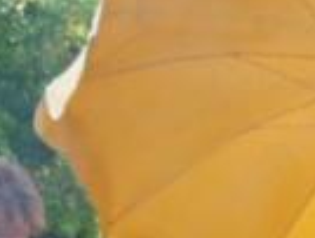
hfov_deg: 20.9
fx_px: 848
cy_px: 437
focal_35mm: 93
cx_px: 85
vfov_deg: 14.0
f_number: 3.3
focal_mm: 4.5
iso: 80
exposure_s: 1/30
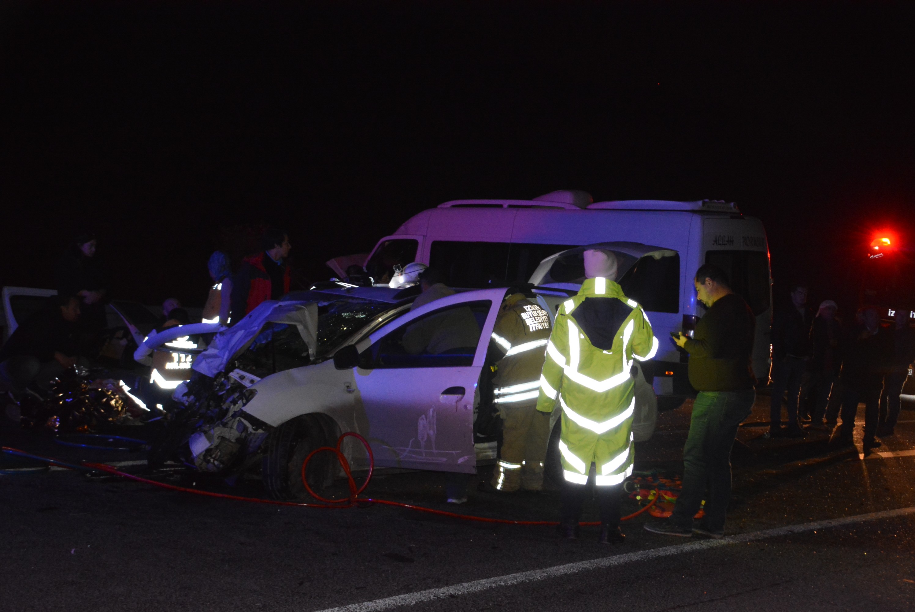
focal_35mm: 52
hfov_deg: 37.8
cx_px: 458
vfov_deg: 25.8
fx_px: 1335
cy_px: 306
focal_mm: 35
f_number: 4.5
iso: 3200
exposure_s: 1/60
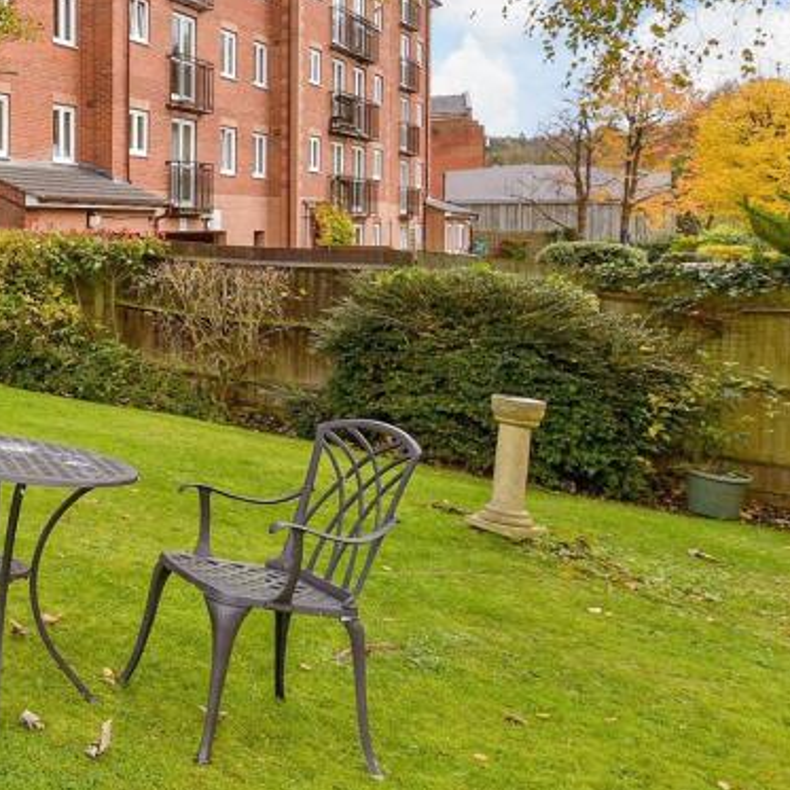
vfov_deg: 45.7
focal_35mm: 35
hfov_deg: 35.9
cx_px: -176
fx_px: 904
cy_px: 207
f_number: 8
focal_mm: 10
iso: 160
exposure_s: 1/60
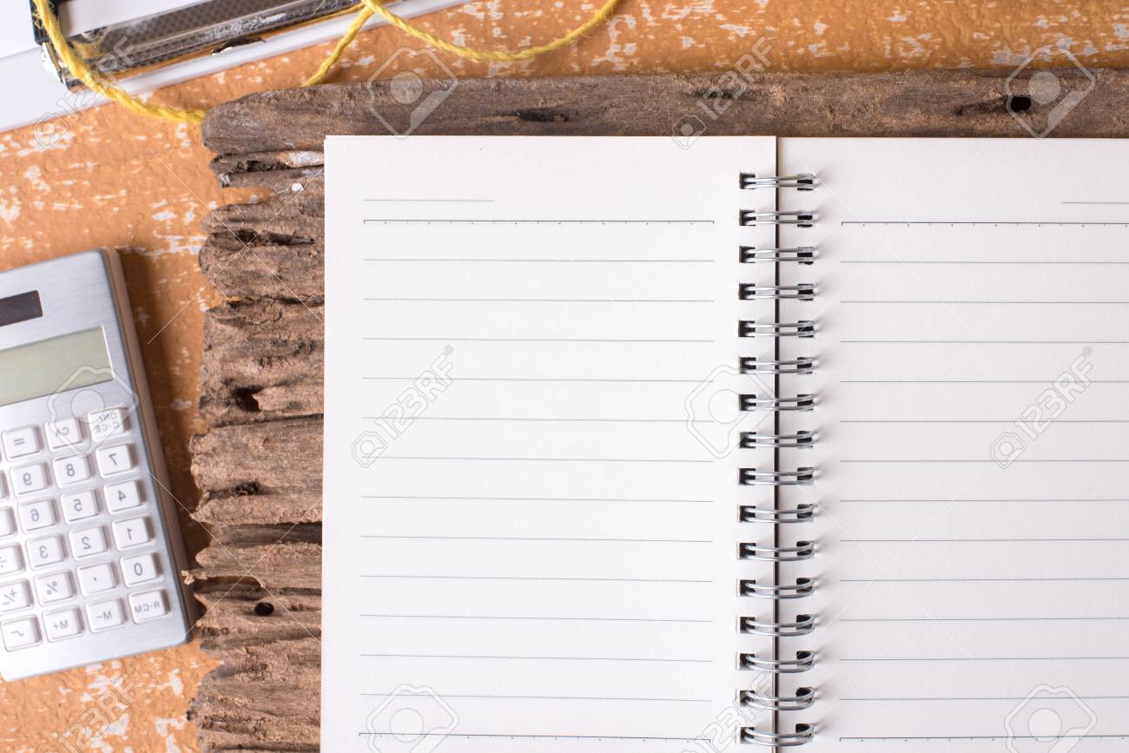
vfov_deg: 37.9
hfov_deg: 54.4
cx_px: 564
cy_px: 376
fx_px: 1098
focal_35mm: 35
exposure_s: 1/160
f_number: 8
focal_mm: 35
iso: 200
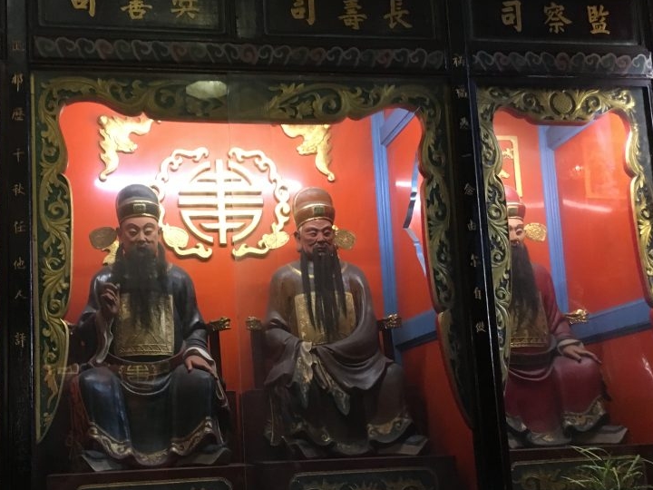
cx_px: 246
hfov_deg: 43.5
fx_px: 811
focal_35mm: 43
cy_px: 325
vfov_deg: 33.3
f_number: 2.2
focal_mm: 4.15
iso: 200
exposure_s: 1/15
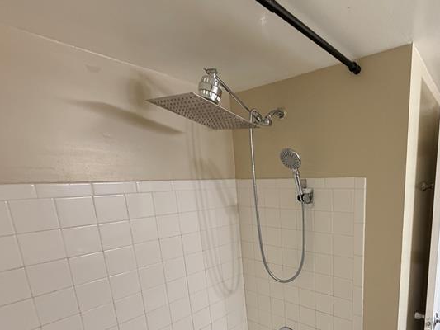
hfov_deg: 74.8
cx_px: 315
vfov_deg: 61.0
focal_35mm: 21
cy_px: 234
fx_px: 267
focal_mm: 2.22
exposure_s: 1/60
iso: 250
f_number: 2.2
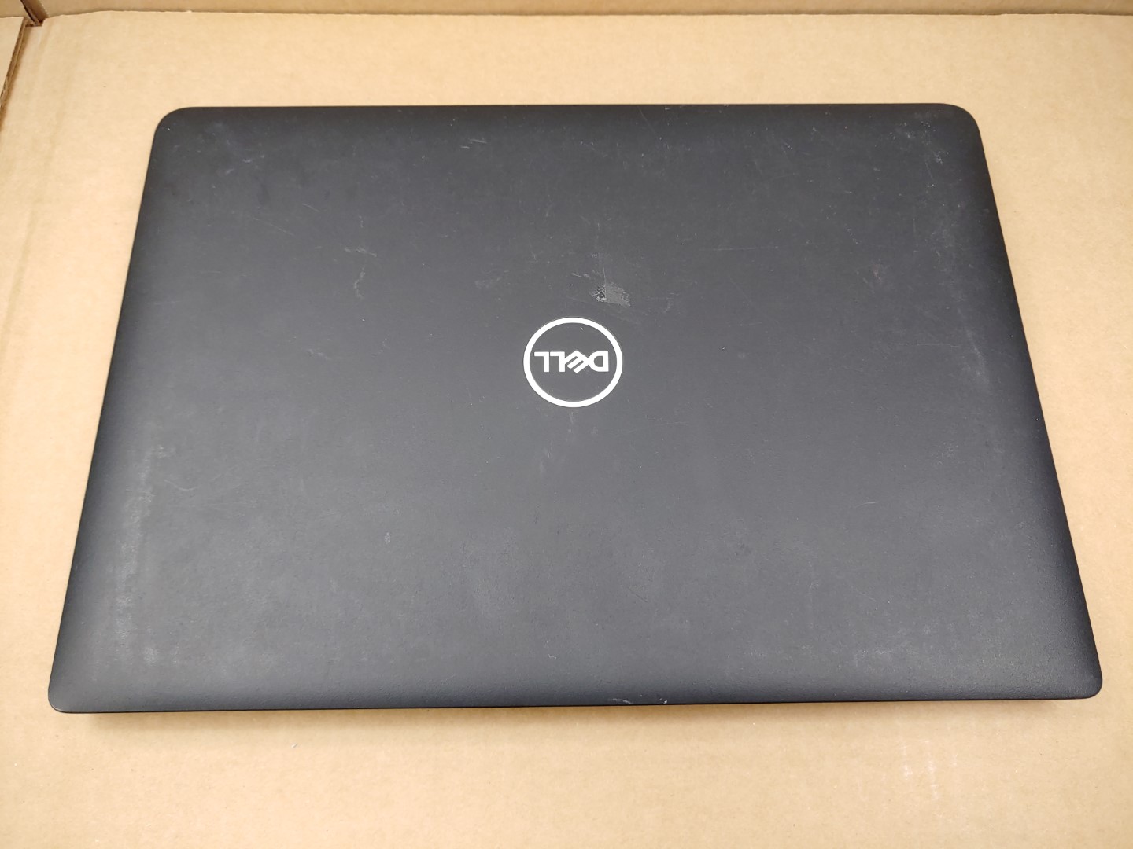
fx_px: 851
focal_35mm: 26
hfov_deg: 67.3
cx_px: 566
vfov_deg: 53.1
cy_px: 424
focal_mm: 4.36
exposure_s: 1/120
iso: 50
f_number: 1.8
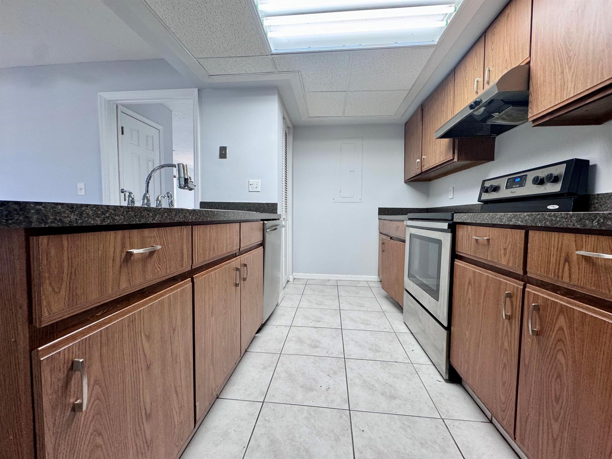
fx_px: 248
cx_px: 306
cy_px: 230
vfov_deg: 85.7
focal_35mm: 14
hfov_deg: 102.1
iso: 160
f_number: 2.2
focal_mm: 2.22
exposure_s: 1/120
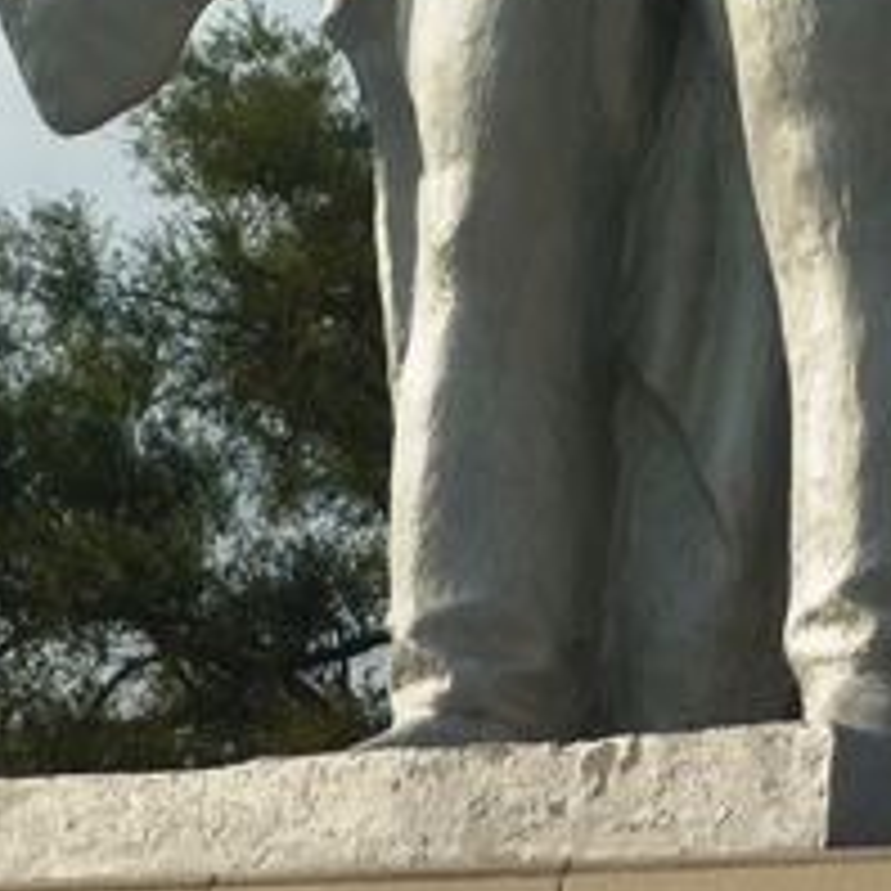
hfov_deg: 14.6
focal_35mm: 118
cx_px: 824
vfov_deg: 14.0
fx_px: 3436
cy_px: -374
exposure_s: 1/320
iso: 80
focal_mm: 5.5
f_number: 8
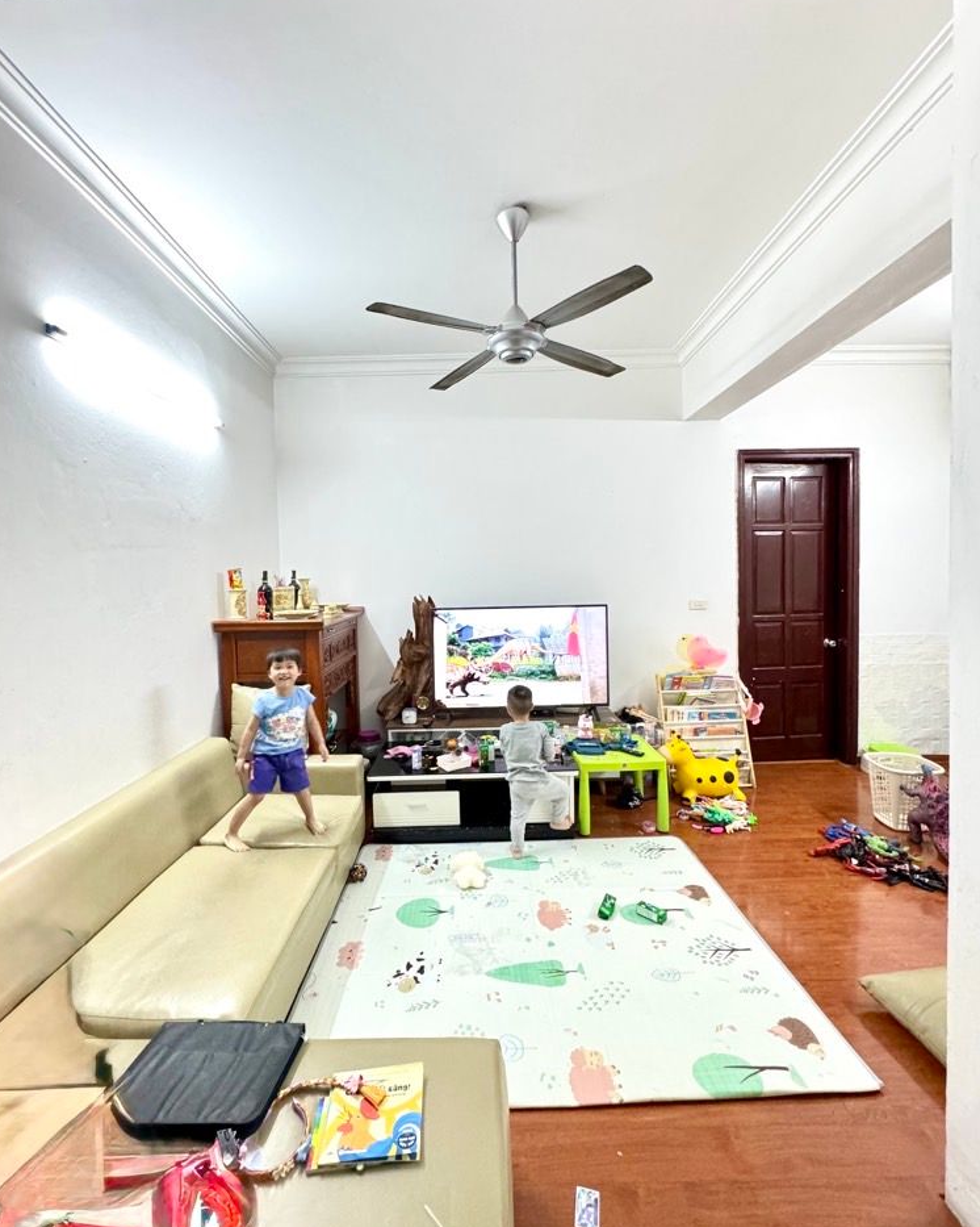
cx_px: 477
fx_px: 544
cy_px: 592
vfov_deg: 96.8
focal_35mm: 15
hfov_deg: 84.0
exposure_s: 1/50
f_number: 2.2
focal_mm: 2.22
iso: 640
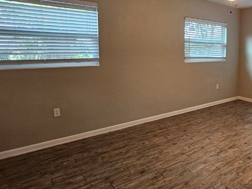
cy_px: 73
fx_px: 182
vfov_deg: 54.4
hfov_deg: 62.9
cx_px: 205
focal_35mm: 25
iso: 200
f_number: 2.2
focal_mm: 2.2
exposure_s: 1/60
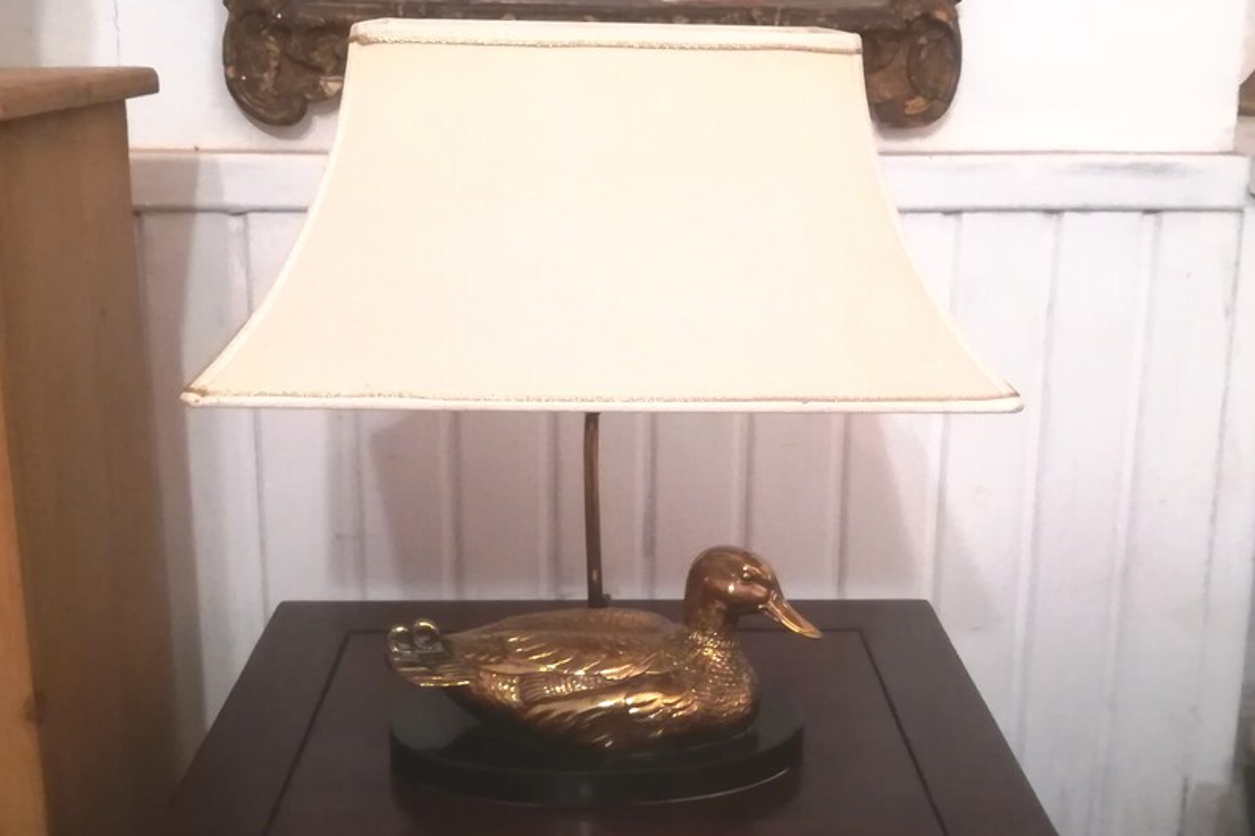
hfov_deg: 46.4
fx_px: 1464
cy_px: 429
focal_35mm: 42
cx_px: 628
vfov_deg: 31.9
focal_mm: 3.83
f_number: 2.2
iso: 640
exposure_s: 1/20
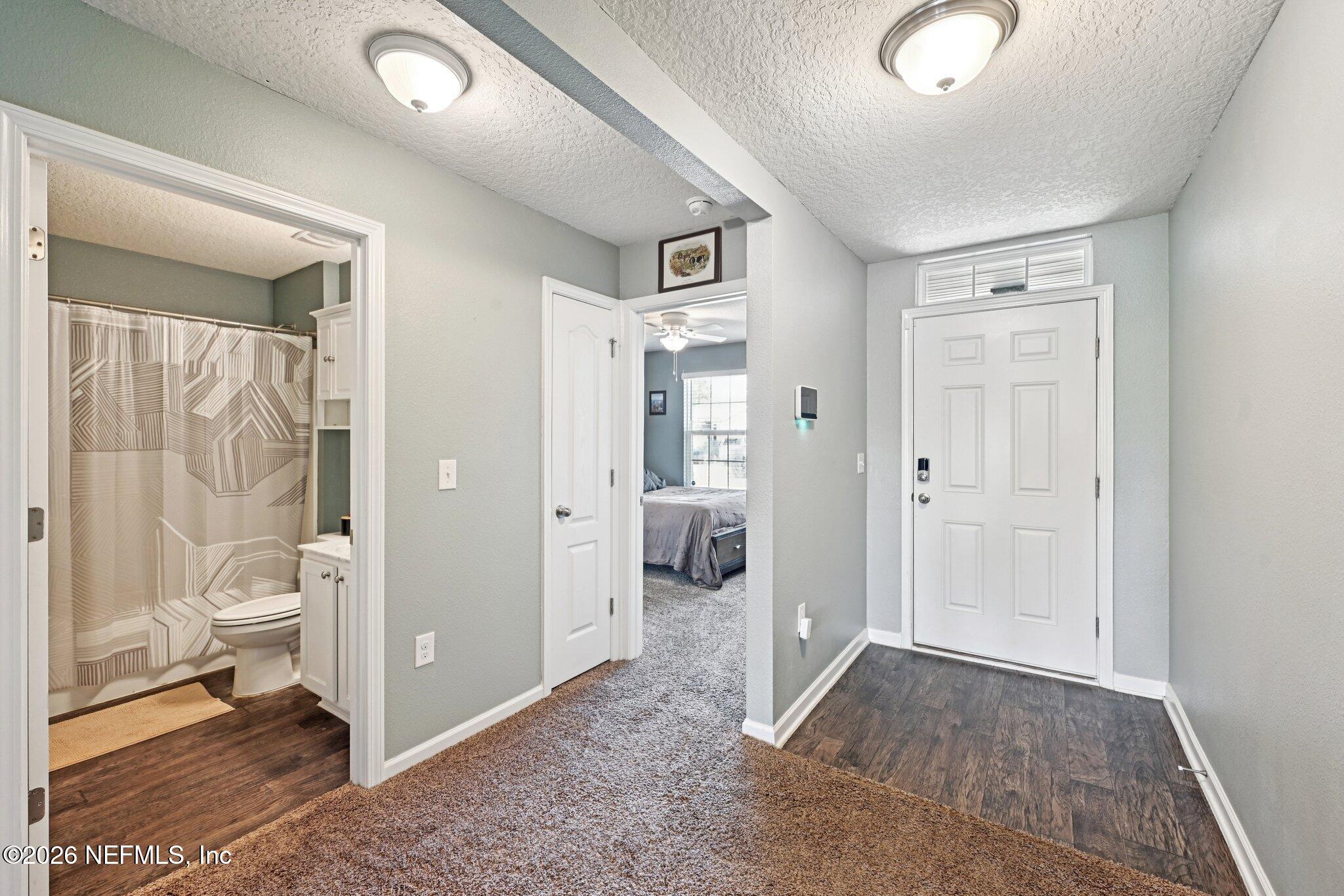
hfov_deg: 102.3
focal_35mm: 14
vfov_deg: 79.2
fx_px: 541
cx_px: 672
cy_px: 448
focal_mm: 14.5
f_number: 8
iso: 400
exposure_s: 1/3.33
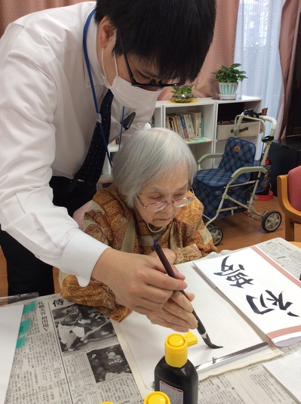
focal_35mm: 32
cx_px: 150
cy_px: 202
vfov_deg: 56.9
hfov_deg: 44.0
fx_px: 372
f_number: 2.4
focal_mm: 3.3
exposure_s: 1/24
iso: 40
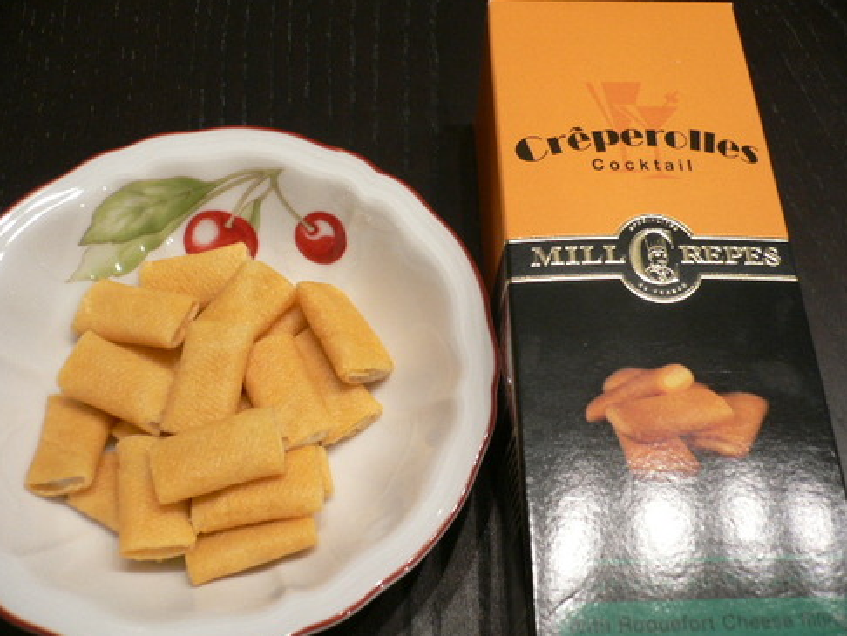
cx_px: 429
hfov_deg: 51.3
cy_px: 318
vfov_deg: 39.7
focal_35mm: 36
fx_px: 881
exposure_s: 1/10
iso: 100
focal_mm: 5.8
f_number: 2.8
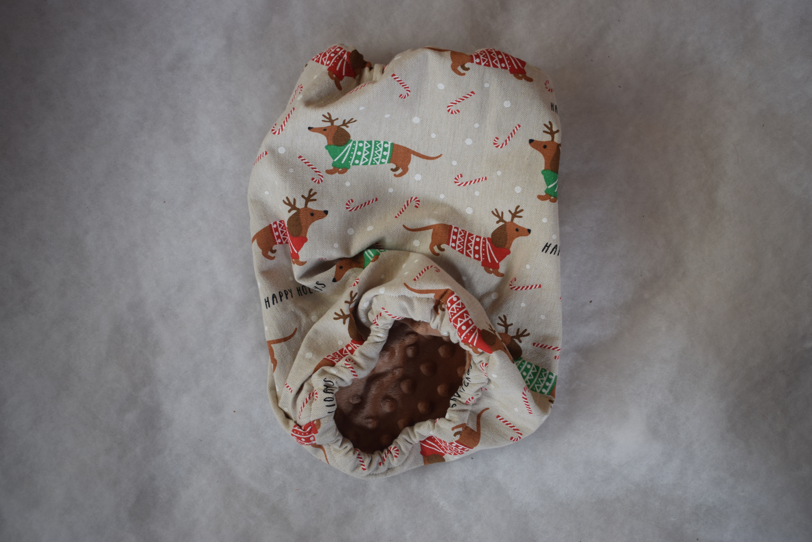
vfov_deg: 35.5
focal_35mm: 38
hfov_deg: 51.3
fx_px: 846
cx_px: 406
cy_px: 271
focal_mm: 25
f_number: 5
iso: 400
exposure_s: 1/100
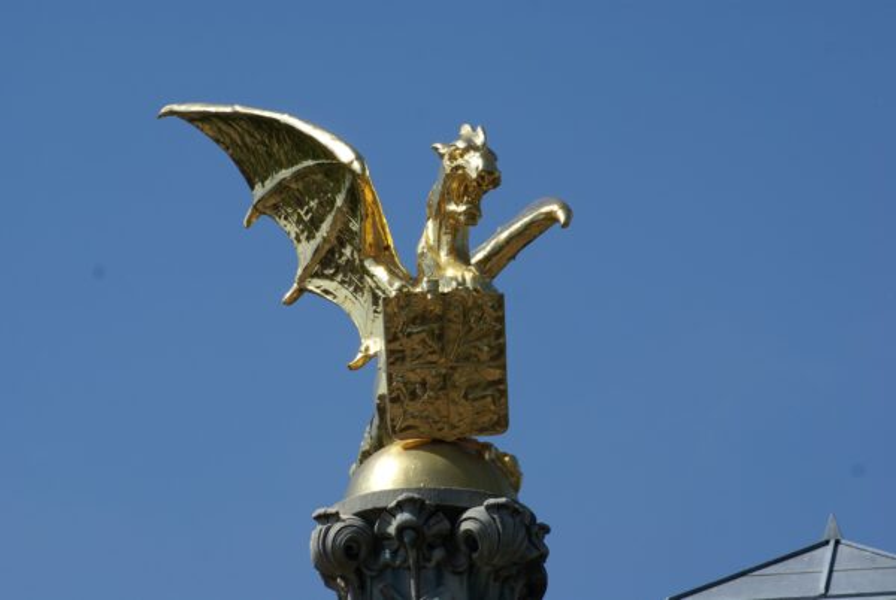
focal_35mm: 202
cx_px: 448
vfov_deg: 6.8
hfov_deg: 10.1
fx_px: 5047
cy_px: 300
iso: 100
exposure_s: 1/320
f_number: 9
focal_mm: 135
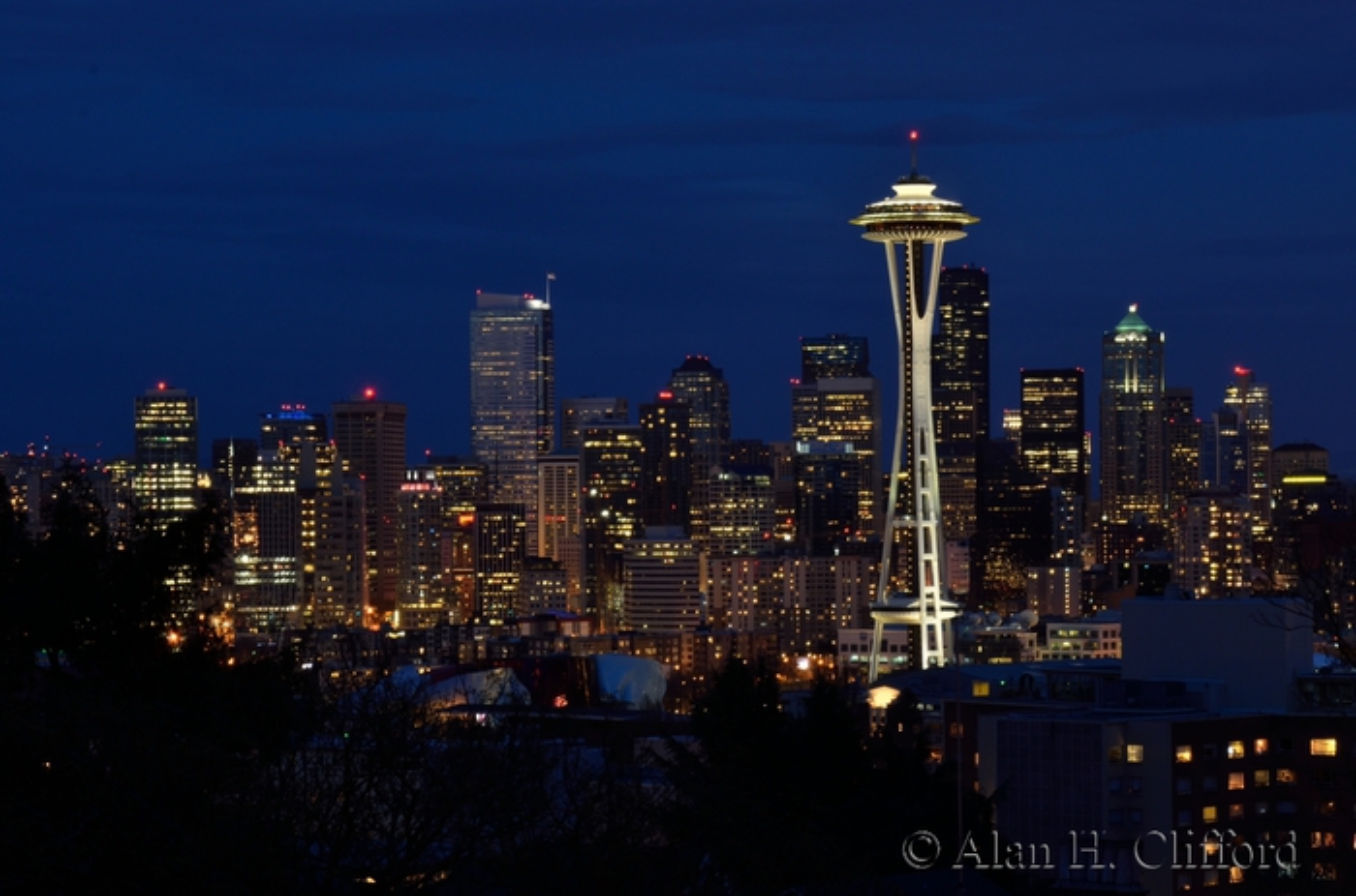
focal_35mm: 98
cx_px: 678
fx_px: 3663
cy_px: 448
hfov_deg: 21.0
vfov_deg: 14.0
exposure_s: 15
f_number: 16
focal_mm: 65
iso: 100
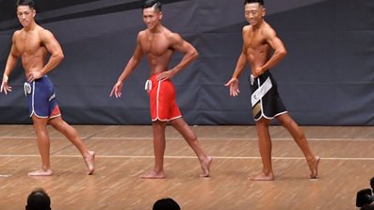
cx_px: 33
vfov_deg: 5.1
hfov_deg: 9.0
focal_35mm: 239
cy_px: 117
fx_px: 2369
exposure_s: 1/400
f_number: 5.6
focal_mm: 78
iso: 6400
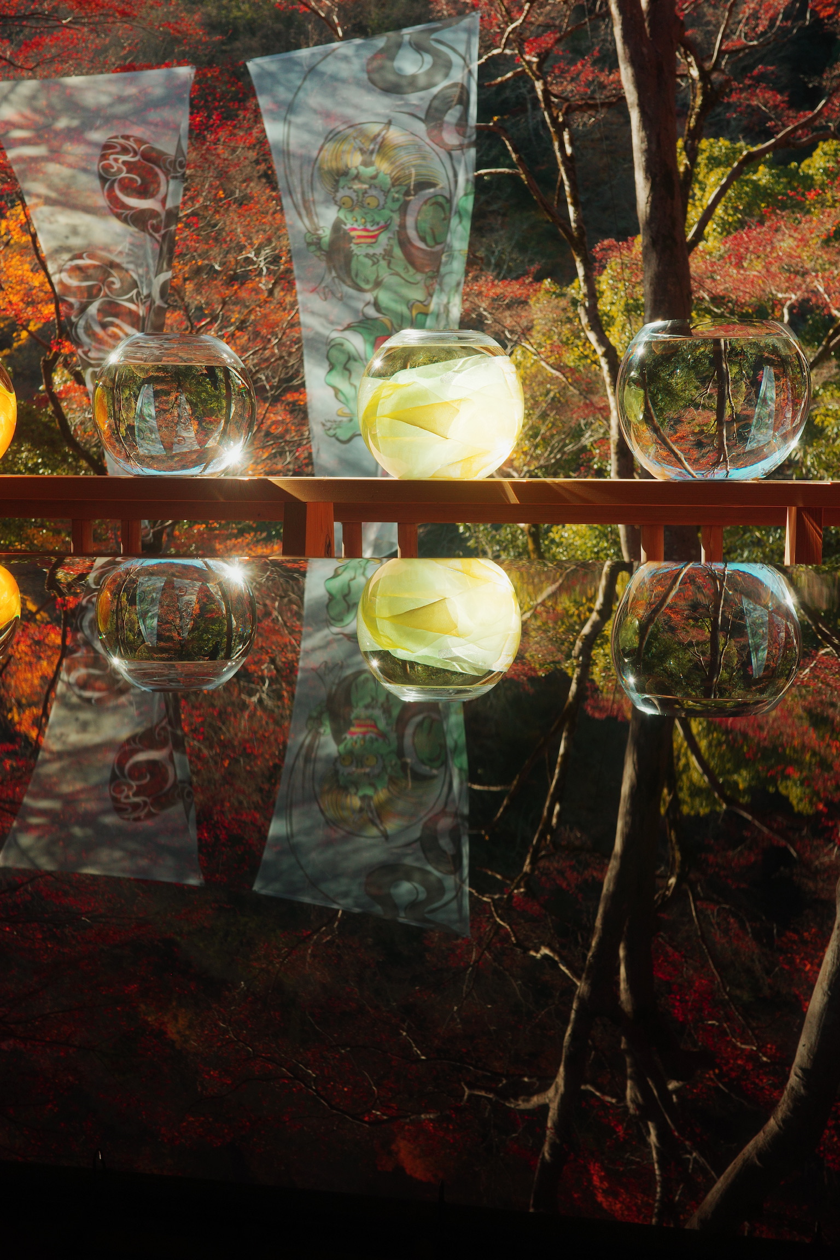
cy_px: 630
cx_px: 420
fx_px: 1400
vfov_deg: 48.5
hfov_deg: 33.4
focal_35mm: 40
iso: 200
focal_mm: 26
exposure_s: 1/400
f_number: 5
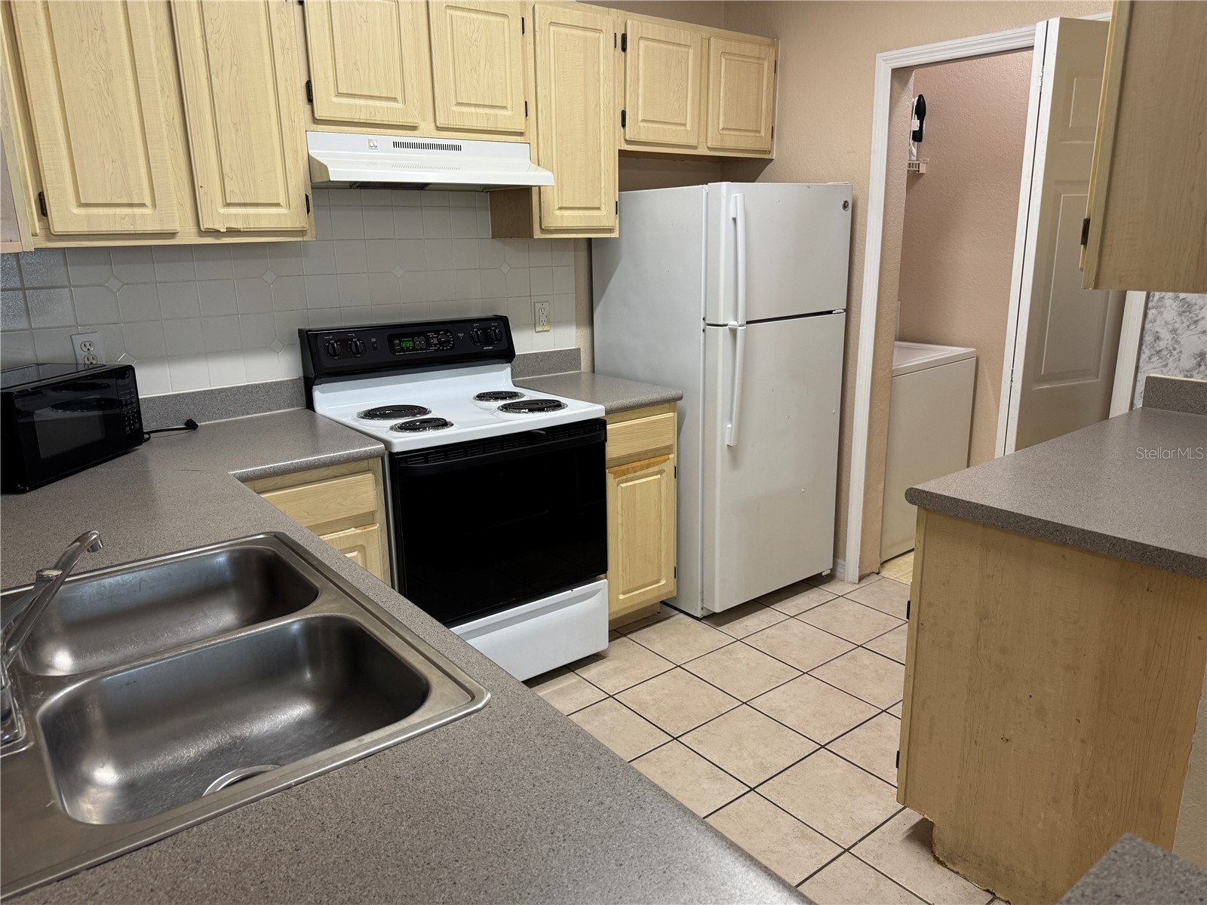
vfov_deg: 56.8
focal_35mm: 24
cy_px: 452
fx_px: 837
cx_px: 604
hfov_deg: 71.6
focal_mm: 6.76
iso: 160
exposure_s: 1/60
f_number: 1.78
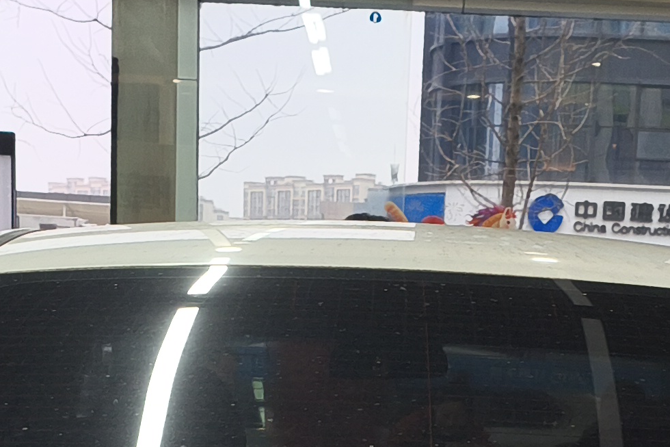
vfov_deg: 10.8
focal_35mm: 113
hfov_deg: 18.1
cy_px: 965
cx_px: 393
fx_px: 2103
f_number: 1.5
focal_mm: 4.94
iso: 100
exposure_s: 1/100
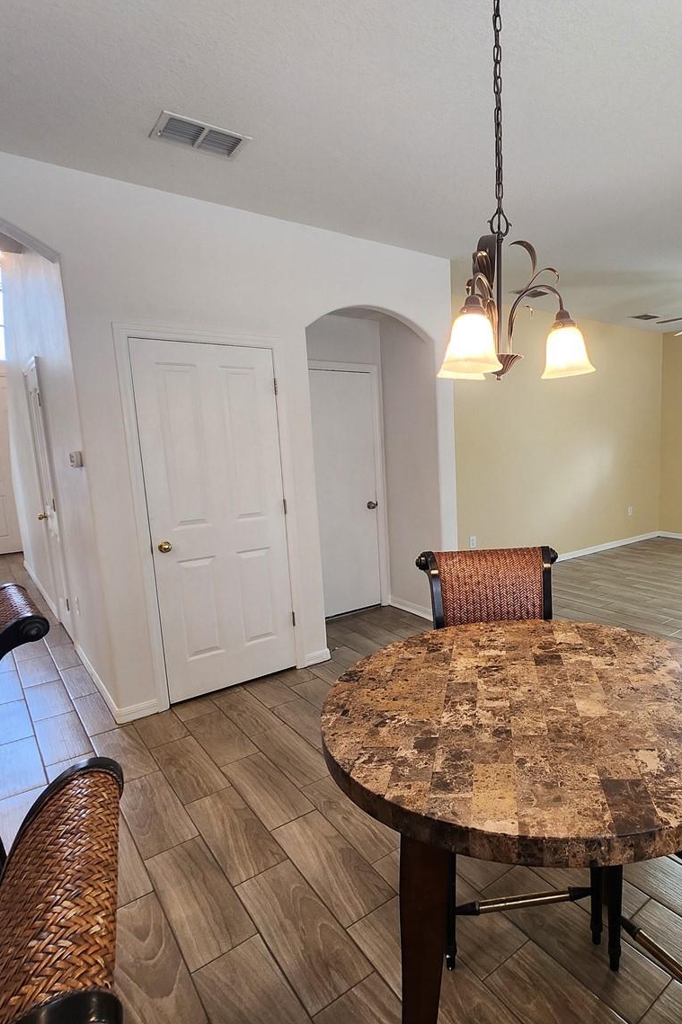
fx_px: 540
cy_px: 514
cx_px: 487
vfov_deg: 86.9
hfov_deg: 61.9
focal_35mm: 19
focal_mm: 1.74
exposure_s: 1/60
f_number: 2.2
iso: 100
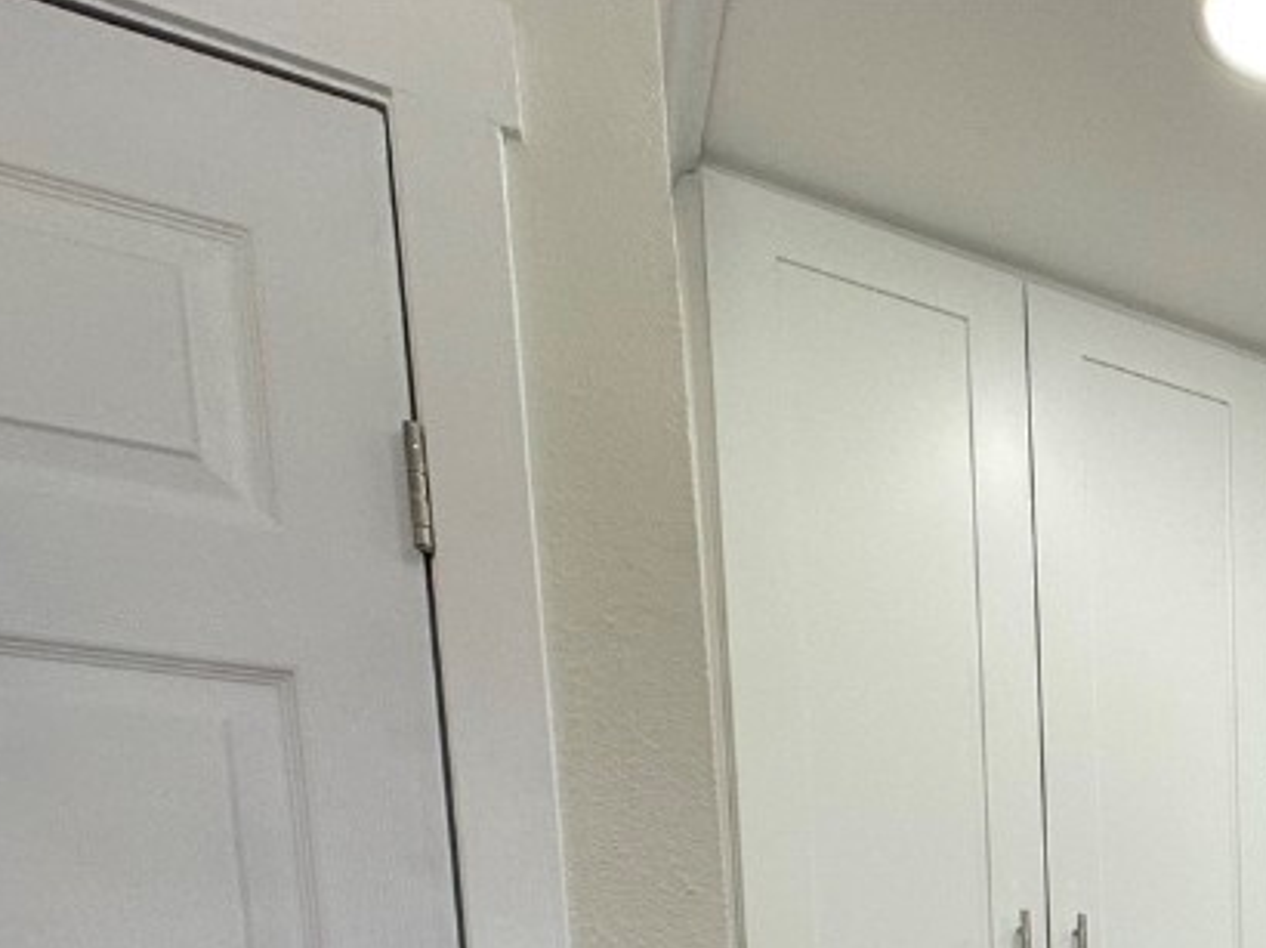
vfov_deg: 32.5
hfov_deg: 38.4
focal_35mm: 35
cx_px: 1532
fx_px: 1279
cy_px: 1177
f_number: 2.2
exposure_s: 1/120
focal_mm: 2.22
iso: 100
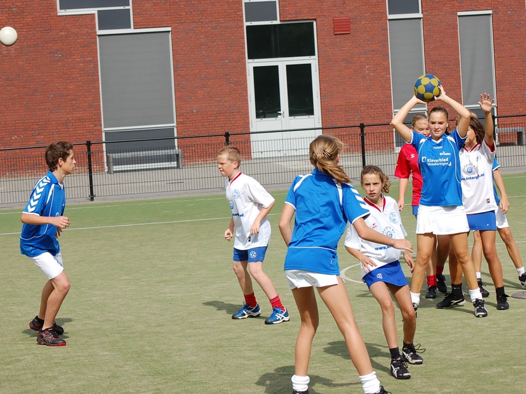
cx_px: 278
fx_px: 1549
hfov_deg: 19.3
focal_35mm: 102
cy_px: 198
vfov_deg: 14.5
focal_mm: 62
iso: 200
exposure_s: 1/800
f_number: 7.1
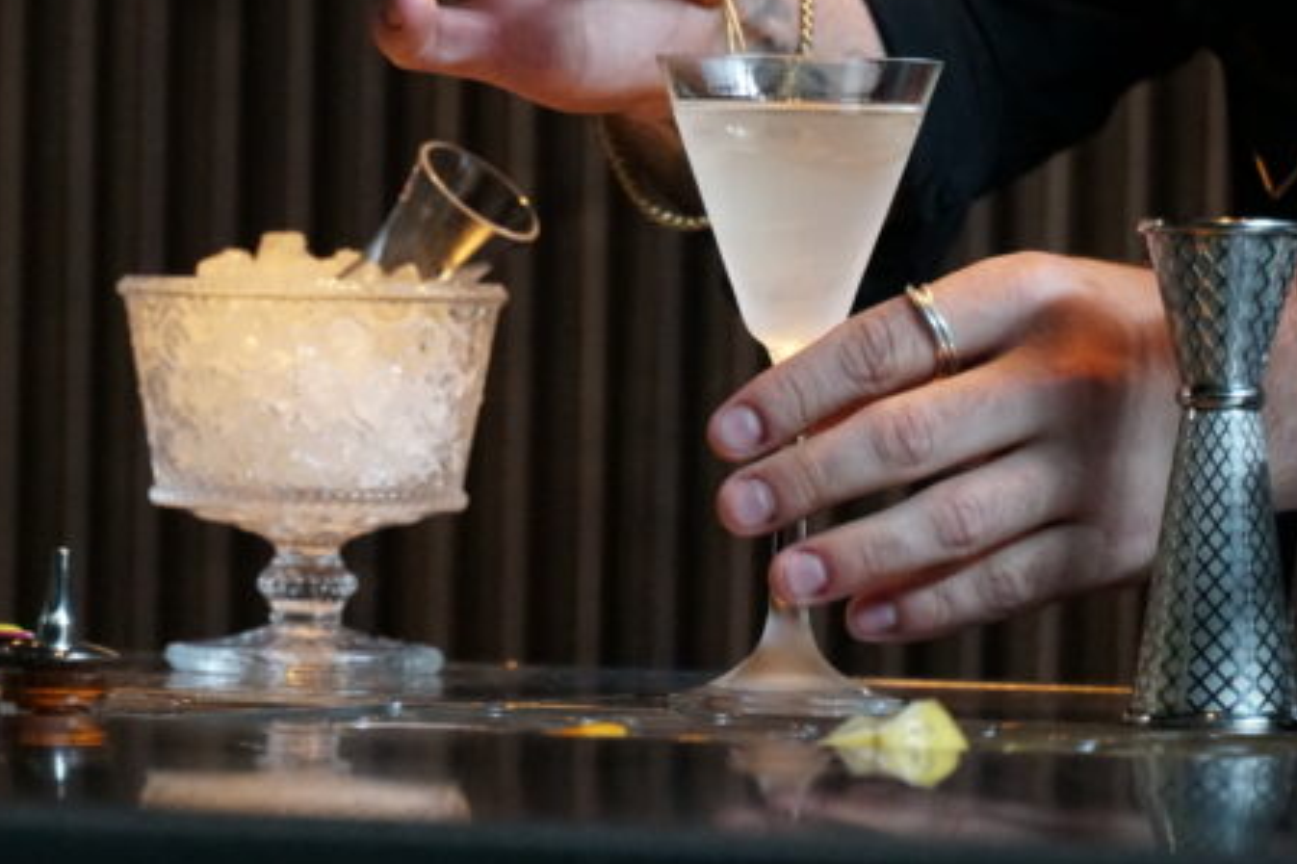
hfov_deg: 6.5
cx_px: 511
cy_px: 259
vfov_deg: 4.3
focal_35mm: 316
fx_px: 11372
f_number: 5.6
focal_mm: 135
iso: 6400
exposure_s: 1/80
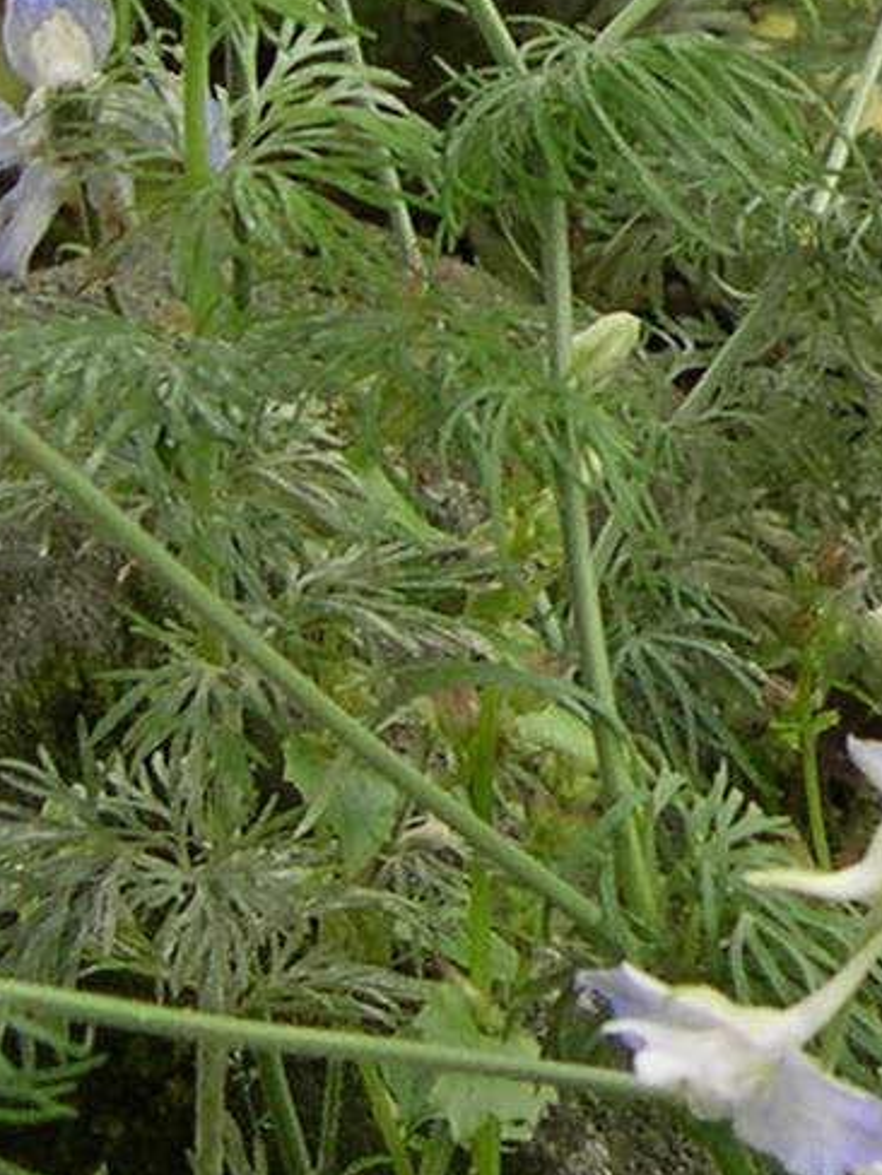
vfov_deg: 17.5
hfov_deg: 13.5
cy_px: -101
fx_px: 3703
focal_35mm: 109
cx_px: 704
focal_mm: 8
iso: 100
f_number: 2.8
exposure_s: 1/151
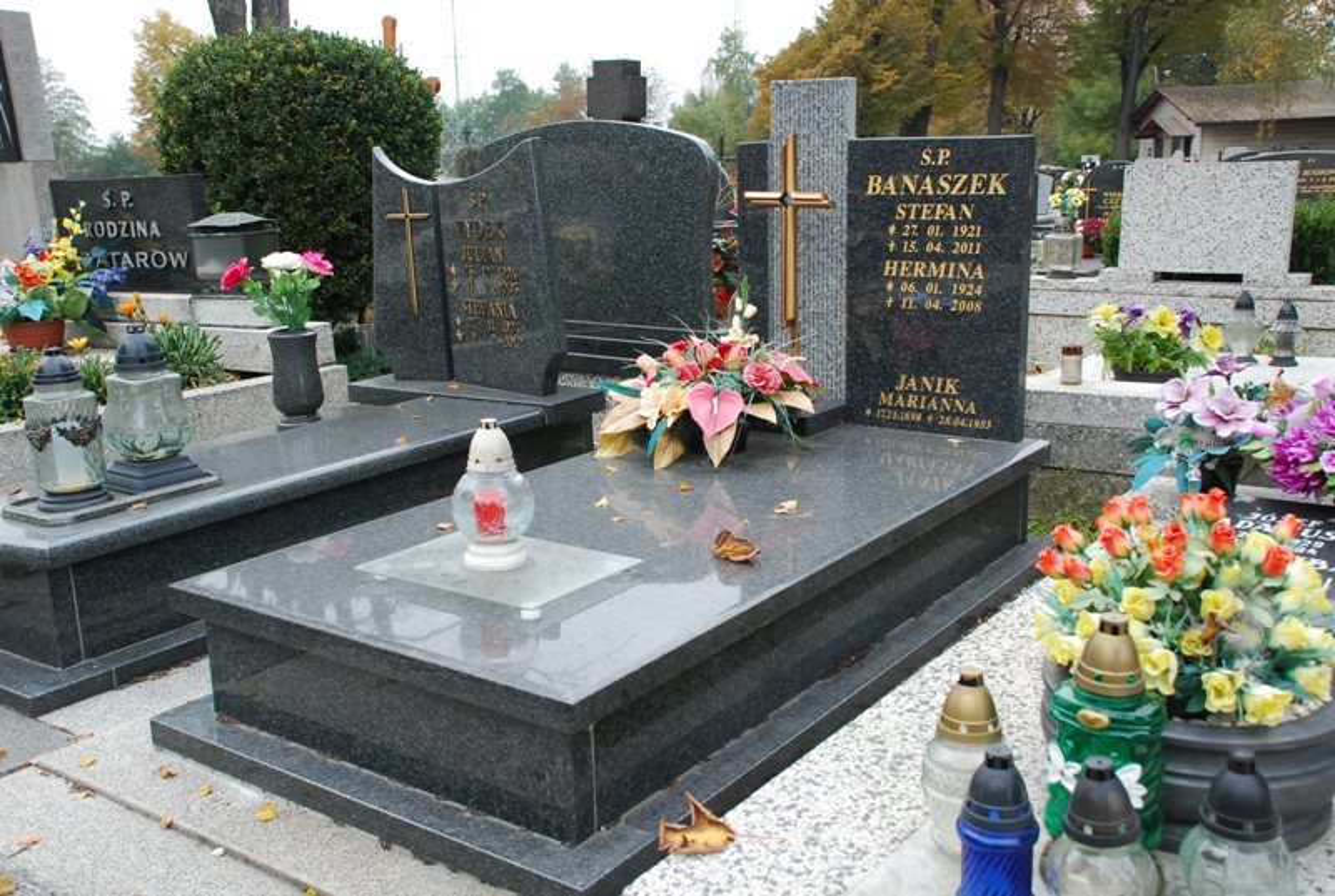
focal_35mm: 36
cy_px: 448
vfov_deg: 37.0
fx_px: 1338
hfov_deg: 53.0
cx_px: 668
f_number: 8
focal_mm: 24
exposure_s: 1/60
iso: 500
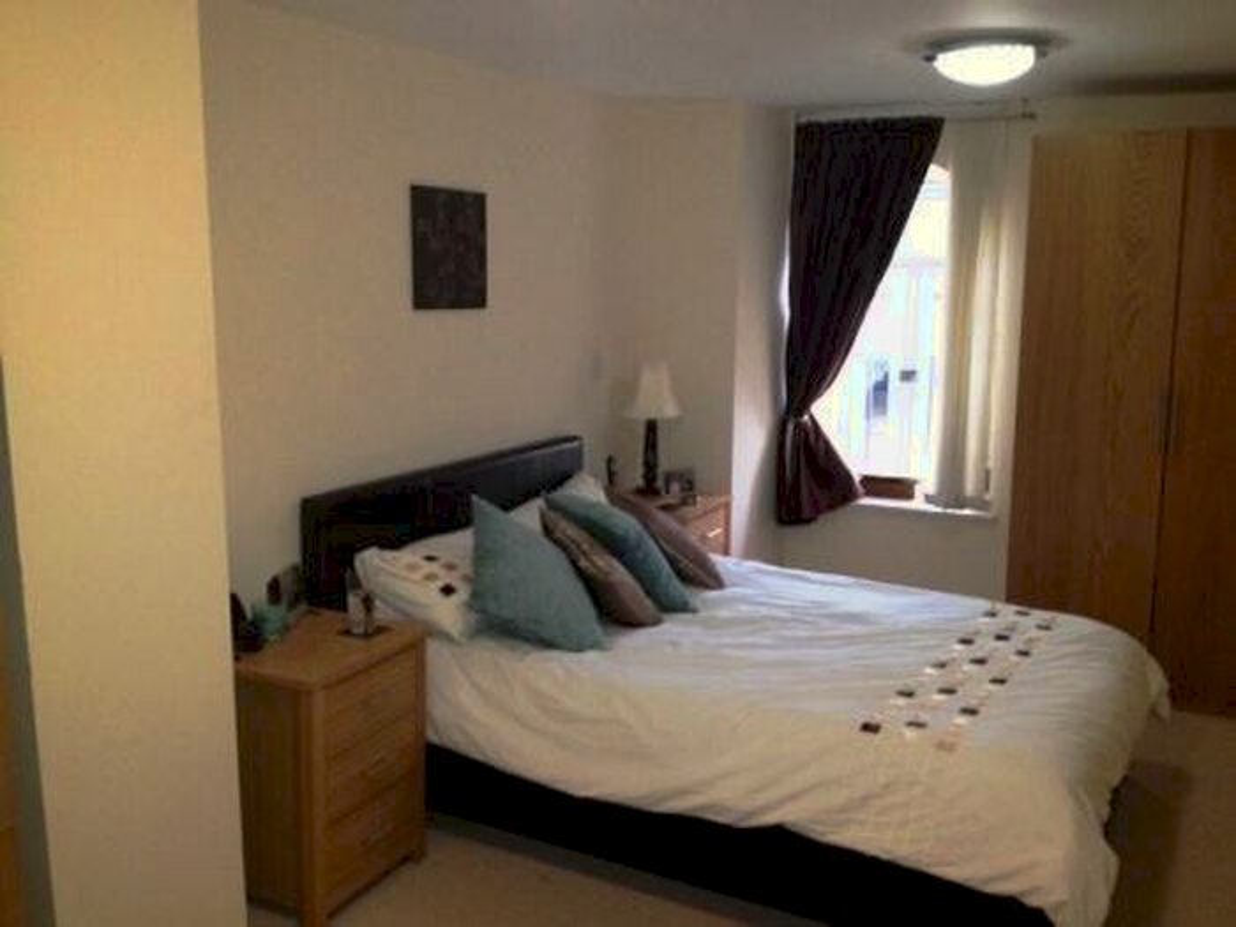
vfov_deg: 40.7
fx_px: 1250
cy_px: 464
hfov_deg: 52.6
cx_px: 618
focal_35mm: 35
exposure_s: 1/20
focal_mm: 4.28
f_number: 2.4
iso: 320
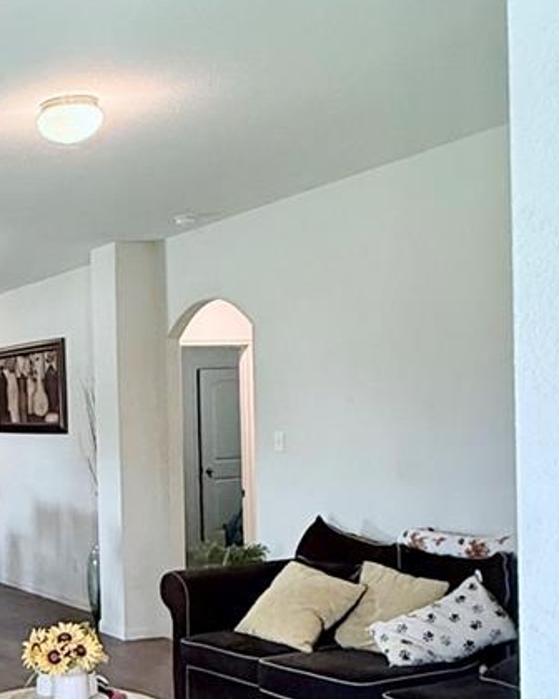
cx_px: -151
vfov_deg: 36.9
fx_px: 1034
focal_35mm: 50
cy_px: 473
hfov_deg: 26.2
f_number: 2.2
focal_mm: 2.22
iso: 400
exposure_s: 1/120
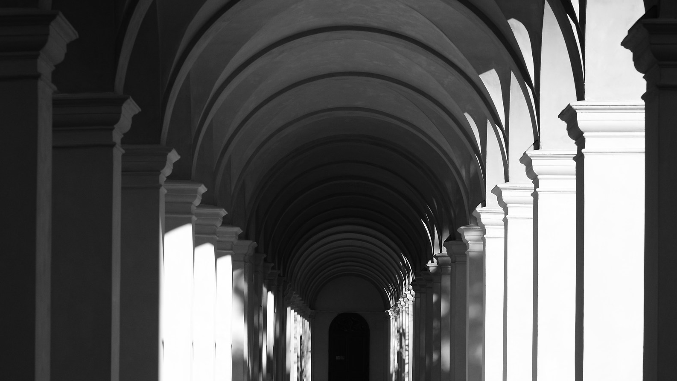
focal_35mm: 111
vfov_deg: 10.9
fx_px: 1993
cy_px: 276
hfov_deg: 19.3
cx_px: 339
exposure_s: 1/3200
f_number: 5.6
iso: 800
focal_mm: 70
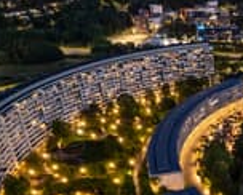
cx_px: 251
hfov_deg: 30.3
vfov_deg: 25.5
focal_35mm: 57
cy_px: 193
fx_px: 410
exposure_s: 1/3
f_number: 2.8
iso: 400
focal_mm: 8.38
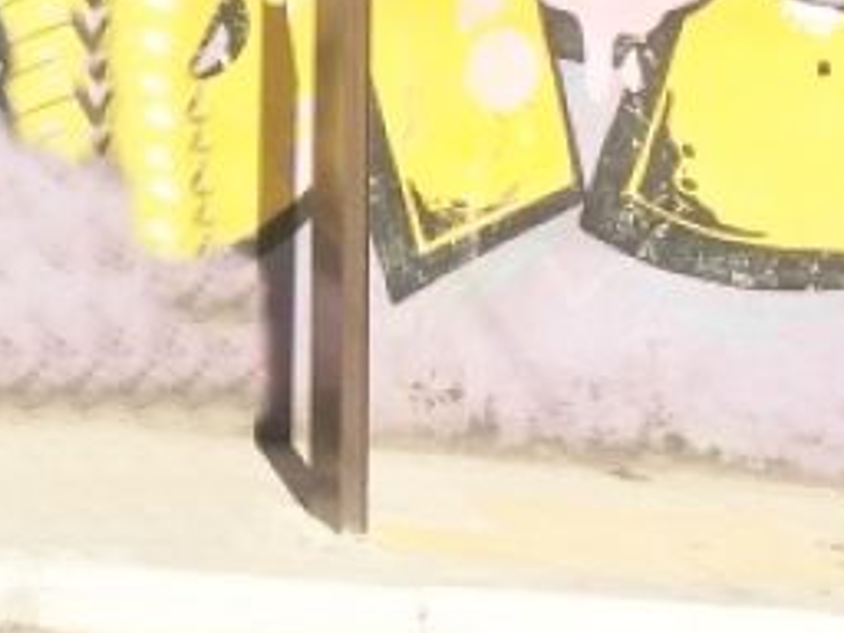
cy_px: -336
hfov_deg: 12.8
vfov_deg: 9.9
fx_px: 3535
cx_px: -488
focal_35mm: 145
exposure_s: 1/2198
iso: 25
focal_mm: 4.15
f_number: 2.2
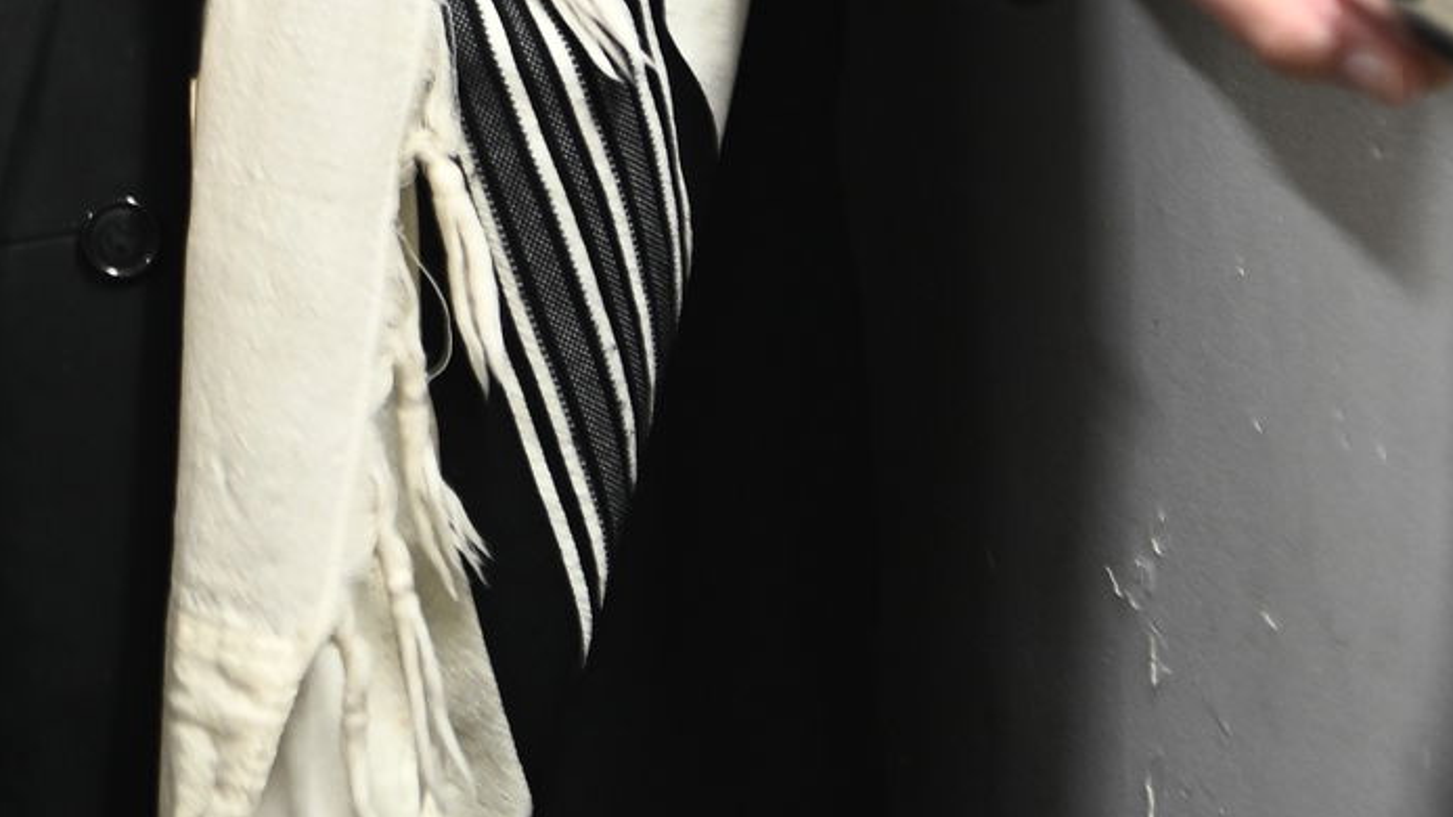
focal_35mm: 222
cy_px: -768
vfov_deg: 5.4
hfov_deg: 9.6
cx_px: 21
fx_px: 8551
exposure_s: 1/200
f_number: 3.5
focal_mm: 70
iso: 1250
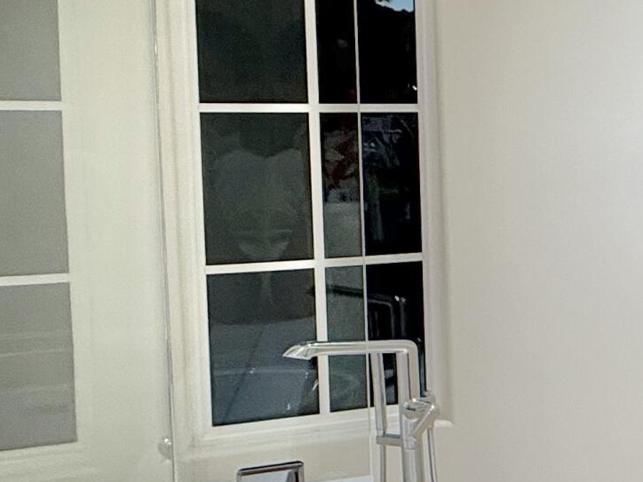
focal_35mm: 58
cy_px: 186
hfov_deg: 23.1
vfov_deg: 25.2
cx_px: 1076
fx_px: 1077
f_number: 2.2
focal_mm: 2.22
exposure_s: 1/120
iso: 125
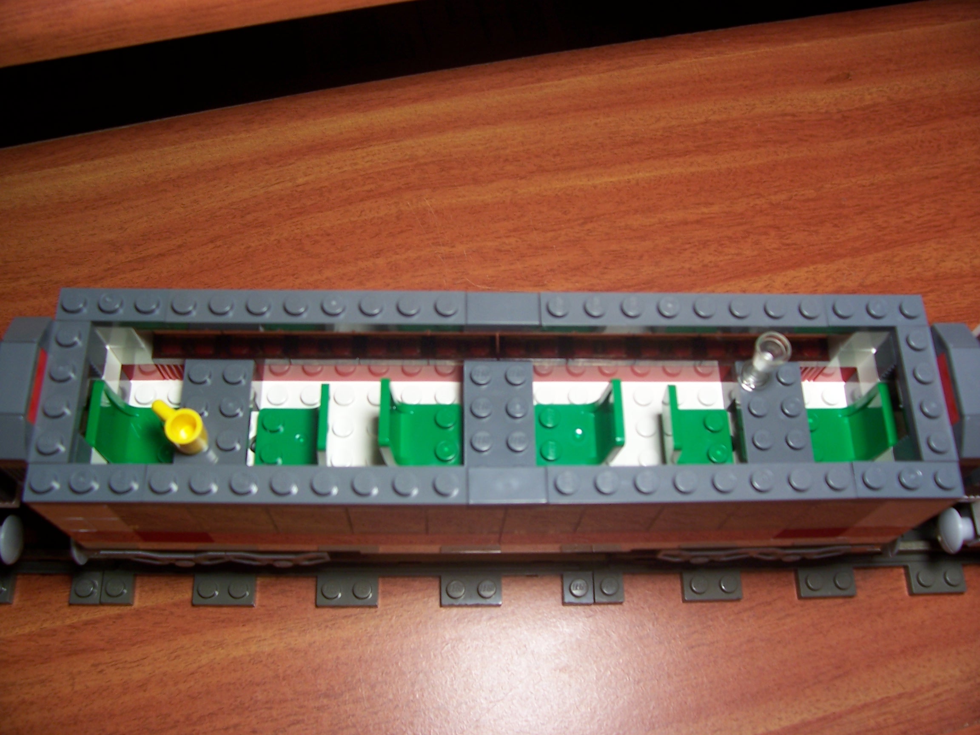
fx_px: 963
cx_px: 490
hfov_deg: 54.0
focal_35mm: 34
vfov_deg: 41.8
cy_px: 368
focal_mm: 5.6
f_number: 2.7
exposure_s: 1/30
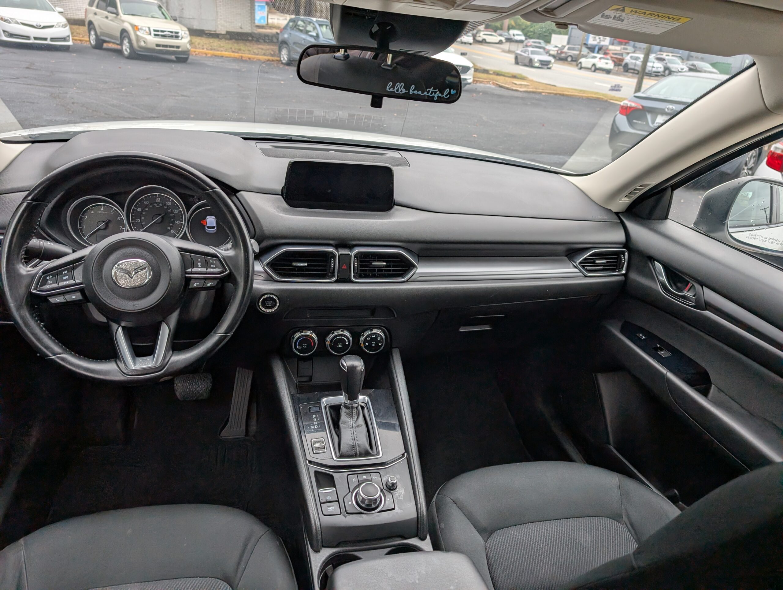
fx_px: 544
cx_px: 392
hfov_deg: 71.5
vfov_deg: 56.9
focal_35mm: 24
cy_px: 295
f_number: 1.68
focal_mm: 6.9
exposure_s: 1/590
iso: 160
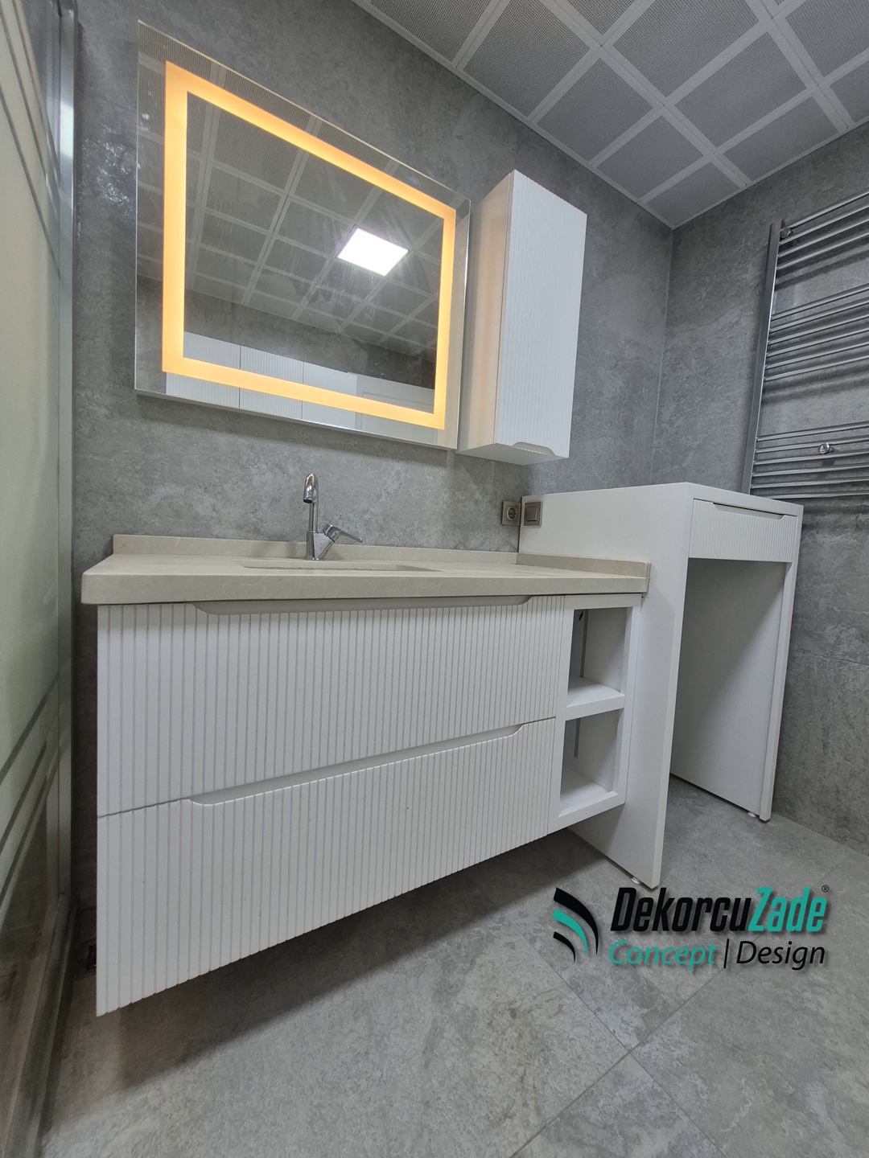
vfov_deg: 106.2
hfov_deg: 89.9
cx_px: 434
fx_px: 435
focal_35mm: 13
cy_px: 579
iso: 100
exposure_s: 1/50
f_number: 2.2
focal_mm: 1.74
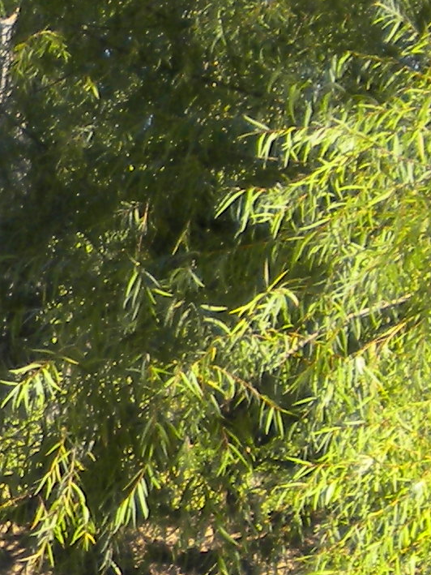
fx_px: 2987
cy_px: 903
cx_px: -499
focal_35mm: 180
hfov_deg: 7.8
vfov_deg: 10.5
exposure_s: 1/164
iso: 80
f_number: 4.6
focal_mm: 6.3
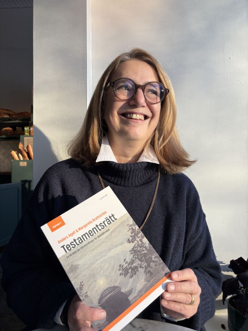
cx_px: 124
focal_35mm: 26
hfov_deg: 53.1
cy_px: 166
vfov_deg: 67.3
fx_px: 248
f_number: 1.6
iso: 50
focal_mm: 5.96
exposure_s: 1/500
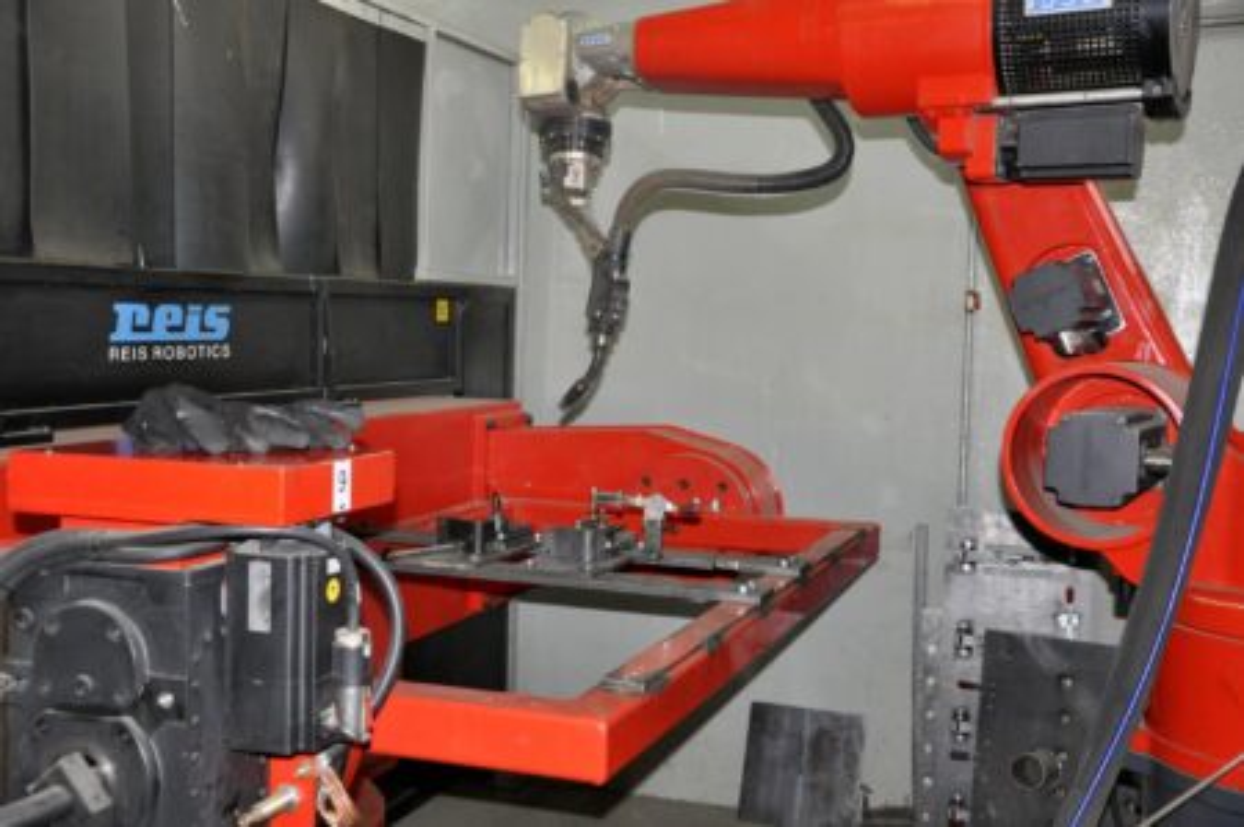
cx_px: 622
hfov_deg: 43.6
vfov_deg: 29.8
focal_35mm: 45
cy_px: 414
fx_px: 1553
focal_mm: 30
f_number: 4.2
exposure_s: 1/60
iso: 800
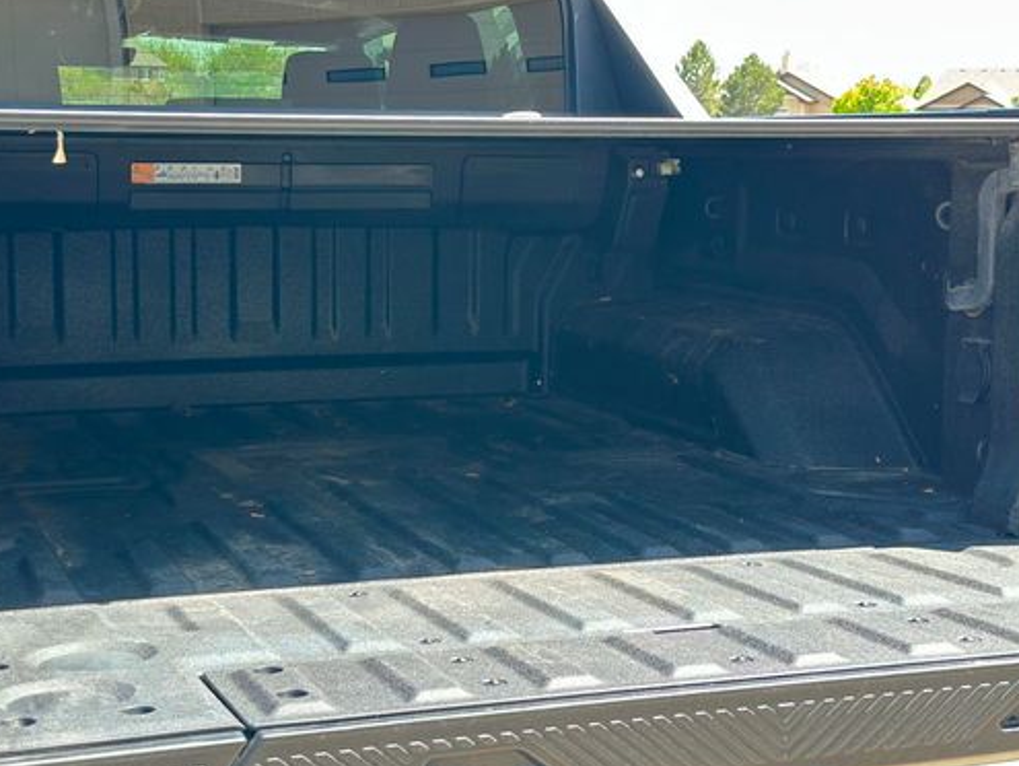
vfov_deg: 23.7
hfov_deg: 31.1
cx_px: 447
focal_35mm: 62
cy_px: 352
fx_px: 1826
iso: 80
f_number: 1.78
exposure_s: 1/255
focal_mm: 6.86
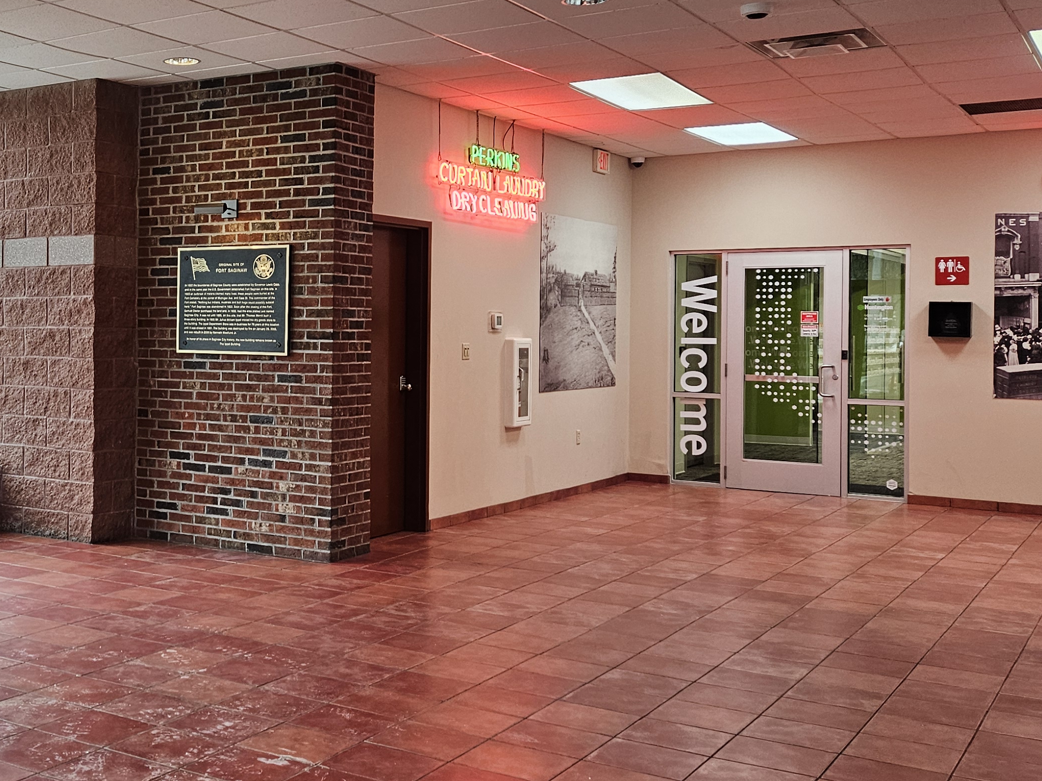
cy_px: 309
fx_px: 1324
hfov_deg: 40.4
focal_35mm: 44
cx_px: 146
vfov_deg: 32.8
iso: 160
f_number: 1.8
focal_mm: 5.4
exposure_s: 1/120
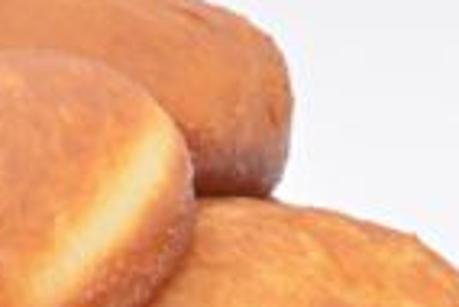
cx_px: -39
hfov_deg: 8.8
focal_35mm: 232
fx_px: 2961
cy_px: 328
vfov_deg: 5.9
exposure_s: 1/100
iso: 800
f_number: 22
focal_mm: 40
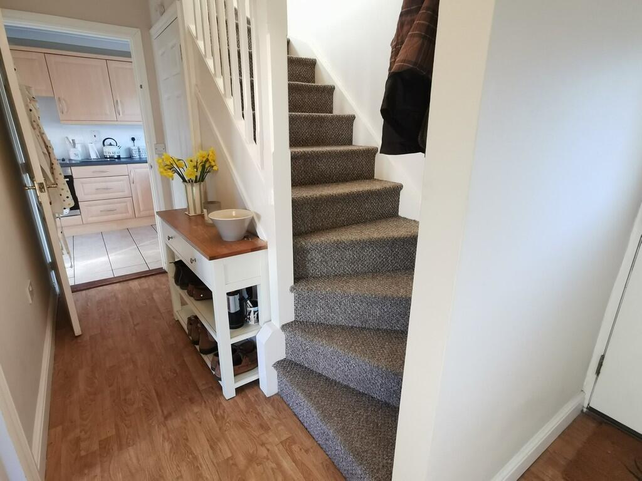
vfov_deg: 71.6
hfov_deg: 87.8
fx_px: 334
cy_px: 240
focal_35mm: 18
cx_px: 321
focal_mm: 2.26
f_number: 2.2
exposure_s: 1/33.3
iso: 320
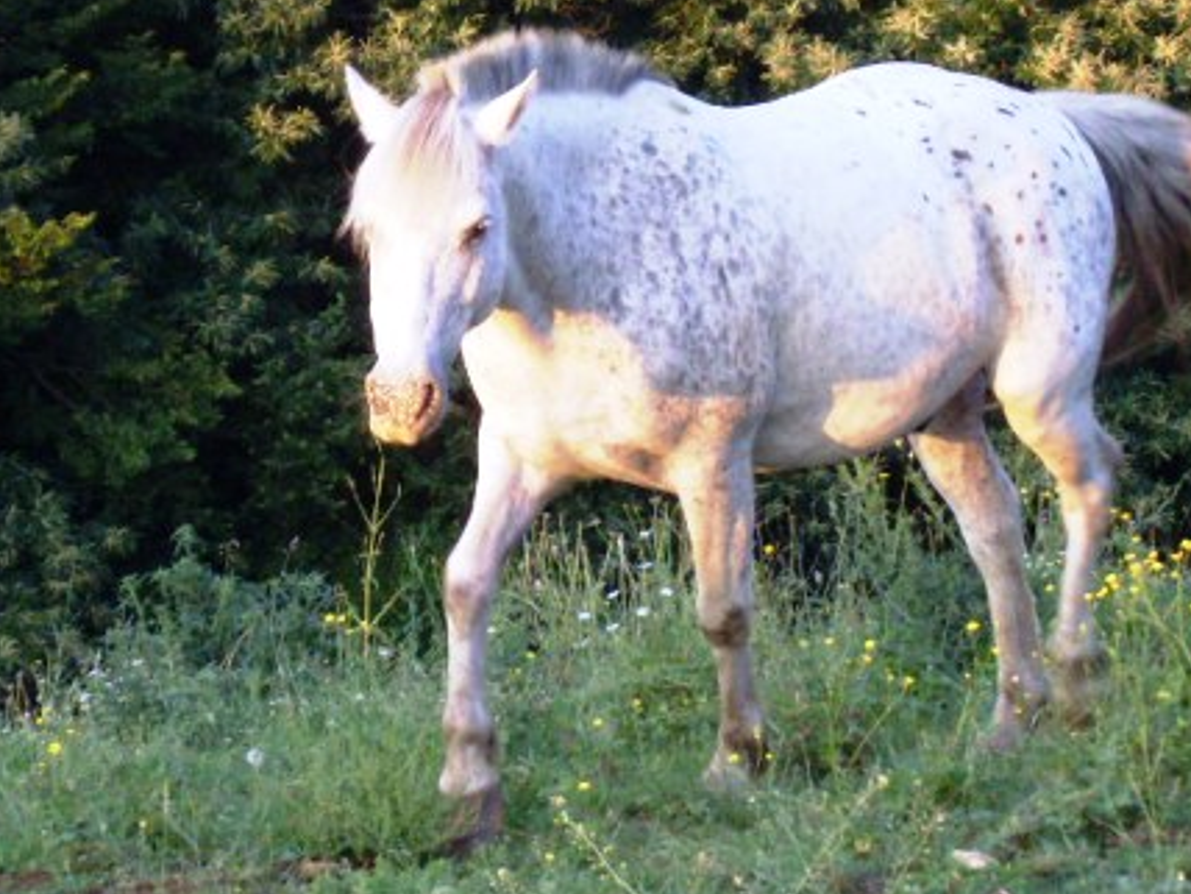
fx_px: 7328
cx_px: 687
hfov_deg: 9.3
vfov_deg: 7.0
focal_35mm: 213
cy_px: 245
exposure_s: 1/90
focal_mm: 18.9
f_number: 5.6
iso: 120
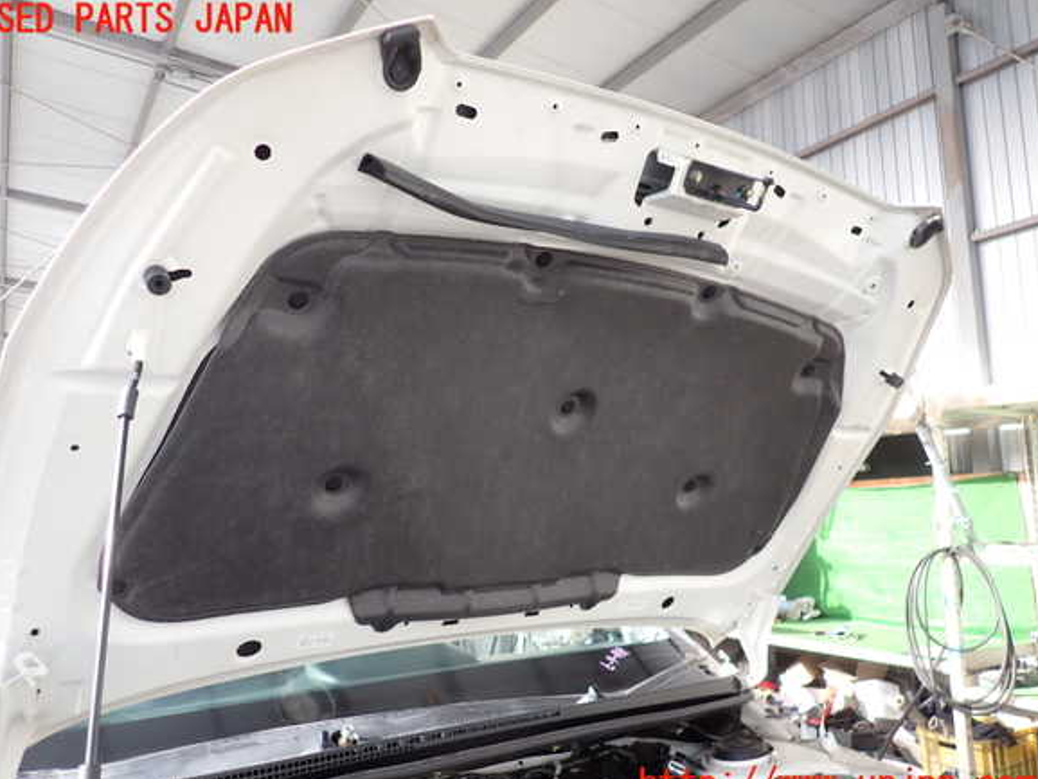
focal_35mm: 26
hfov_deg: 67.3
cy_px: 403
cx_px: 506
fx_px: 780
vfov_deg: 53.1
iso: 100
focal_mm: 4.5
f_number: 2
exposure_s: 1/100
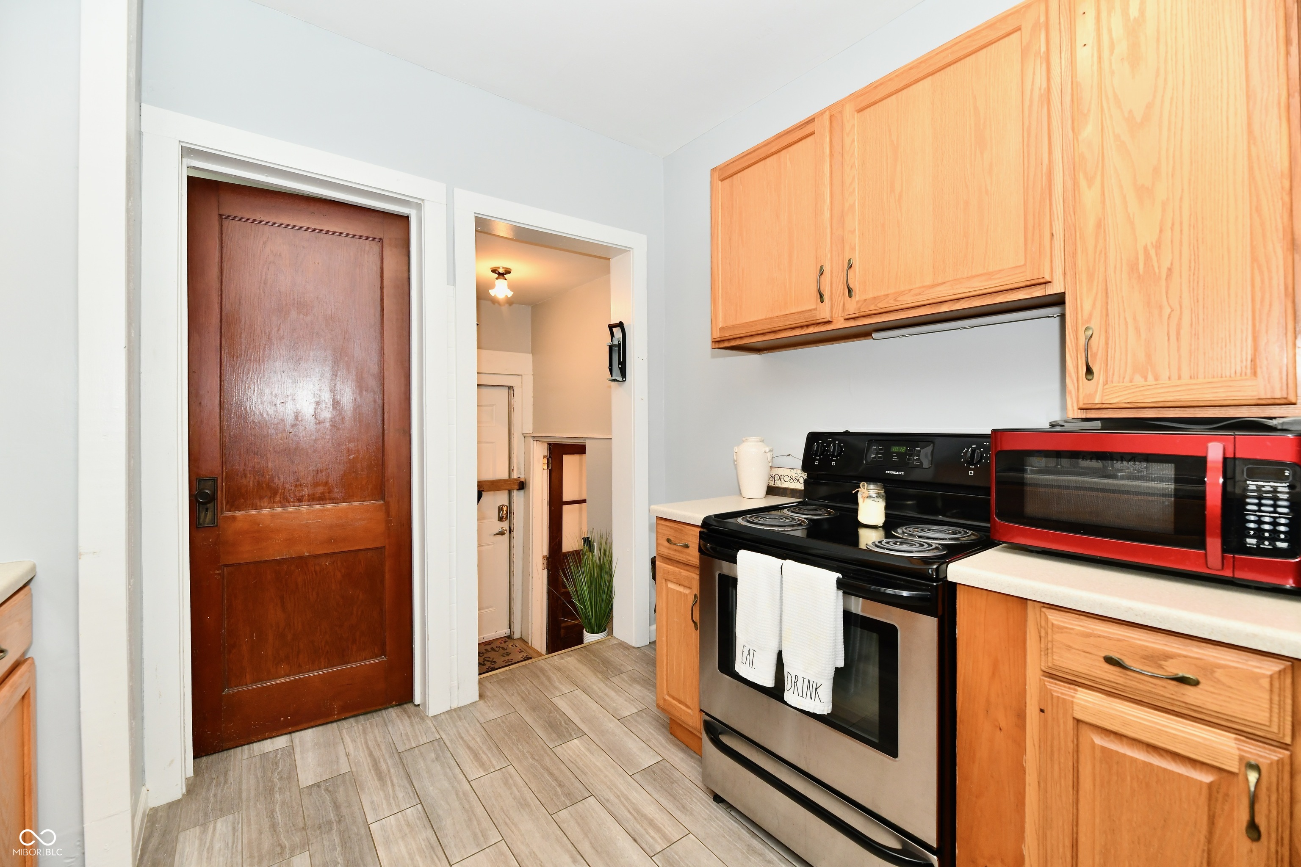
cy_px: 434
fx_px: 506
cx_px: 650
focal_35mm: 14
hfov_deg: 104.3
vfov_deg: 81.2
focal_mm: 14
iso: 640
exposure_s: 1/60
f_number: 6.3
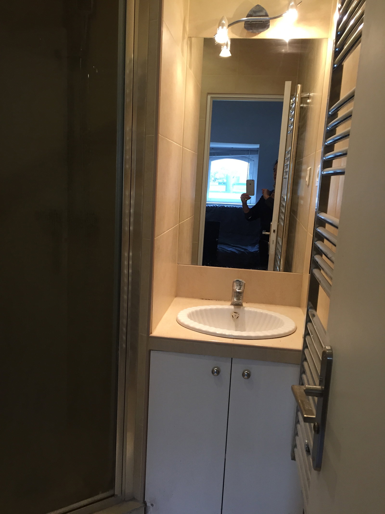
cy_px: 257
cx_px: 192
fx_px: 430
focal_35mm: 29
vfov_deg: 61.7
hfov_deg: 48.2
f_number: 2.2
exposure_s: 1/33
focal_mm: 4.15
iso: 64
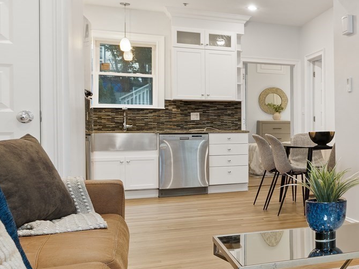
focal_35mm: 47
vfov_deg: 30.9
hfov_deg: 30.4
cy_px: 132
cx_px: 484
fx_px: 488
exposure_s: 3.2
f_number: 8
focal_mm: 16
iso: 200
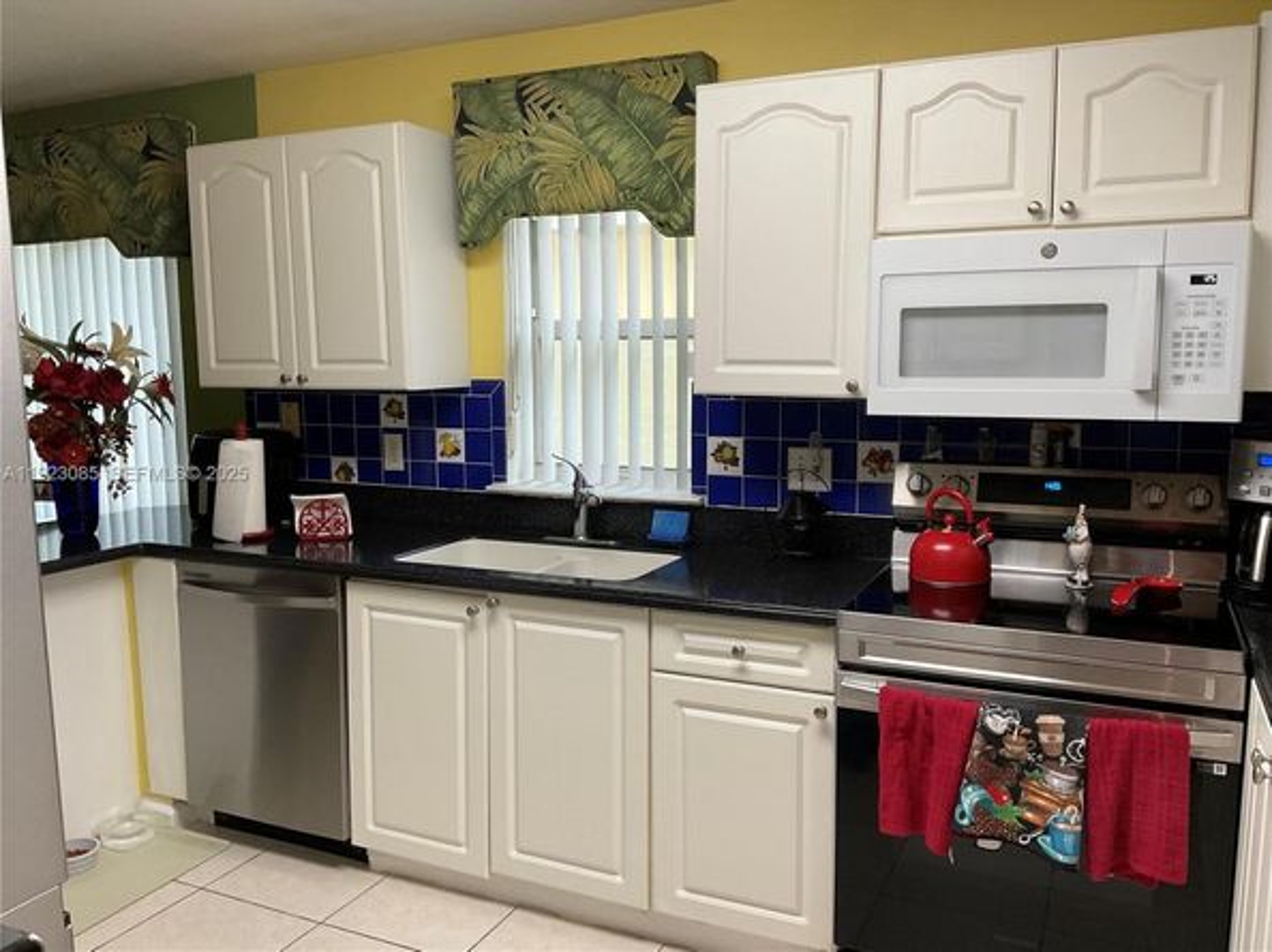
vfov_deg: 48.2
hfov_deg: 61.7
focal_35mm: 29
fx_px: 1065
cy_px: 476
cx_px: 636
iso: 64
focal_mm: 3
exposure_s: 1/120
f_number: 1.8
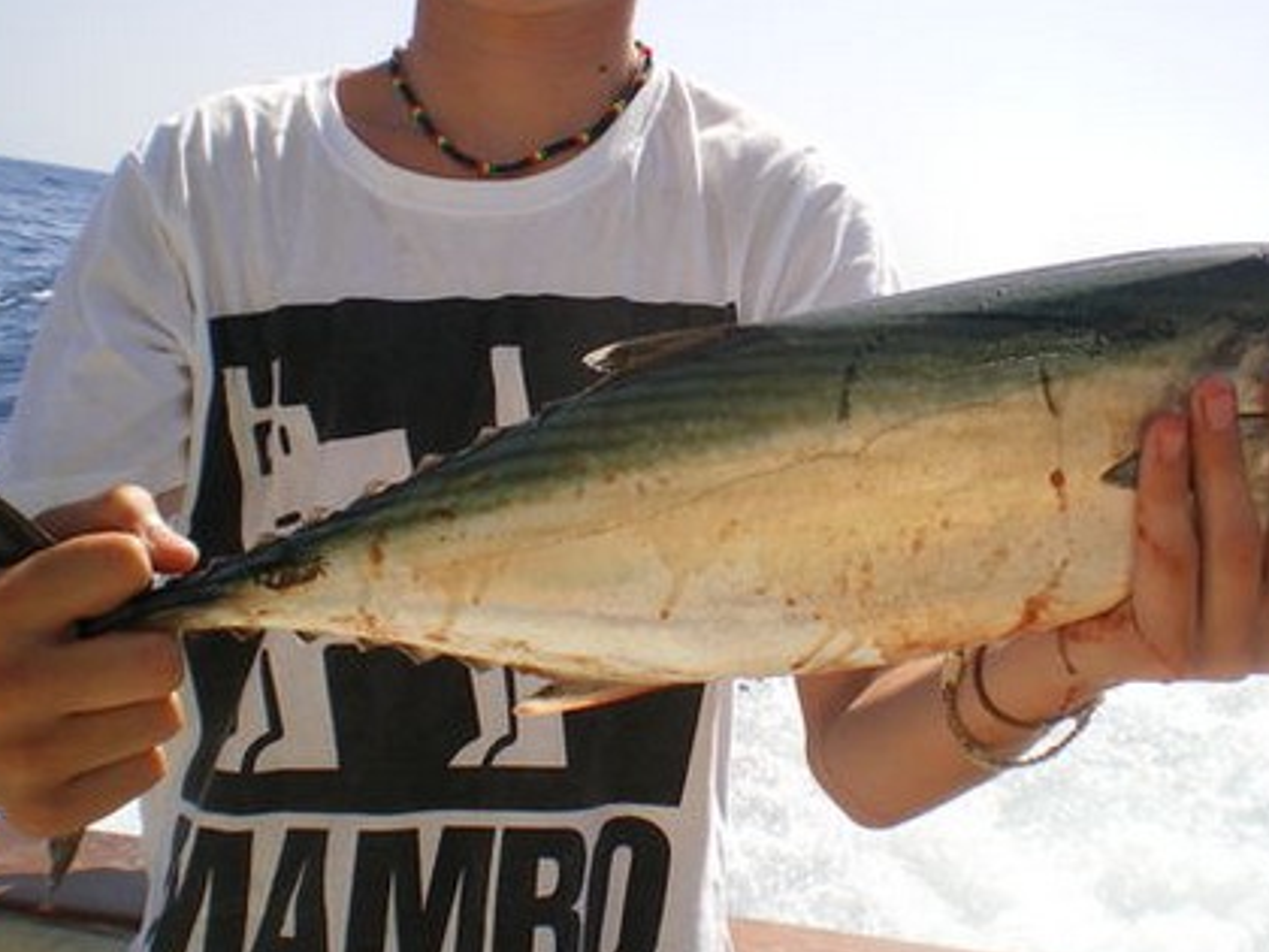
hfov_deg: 35.3
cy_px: 293
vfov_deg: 26.8
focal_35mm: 54
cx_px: 813
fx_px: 1980
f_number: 4.6
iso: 50
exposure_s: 1/500
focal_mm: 6.3
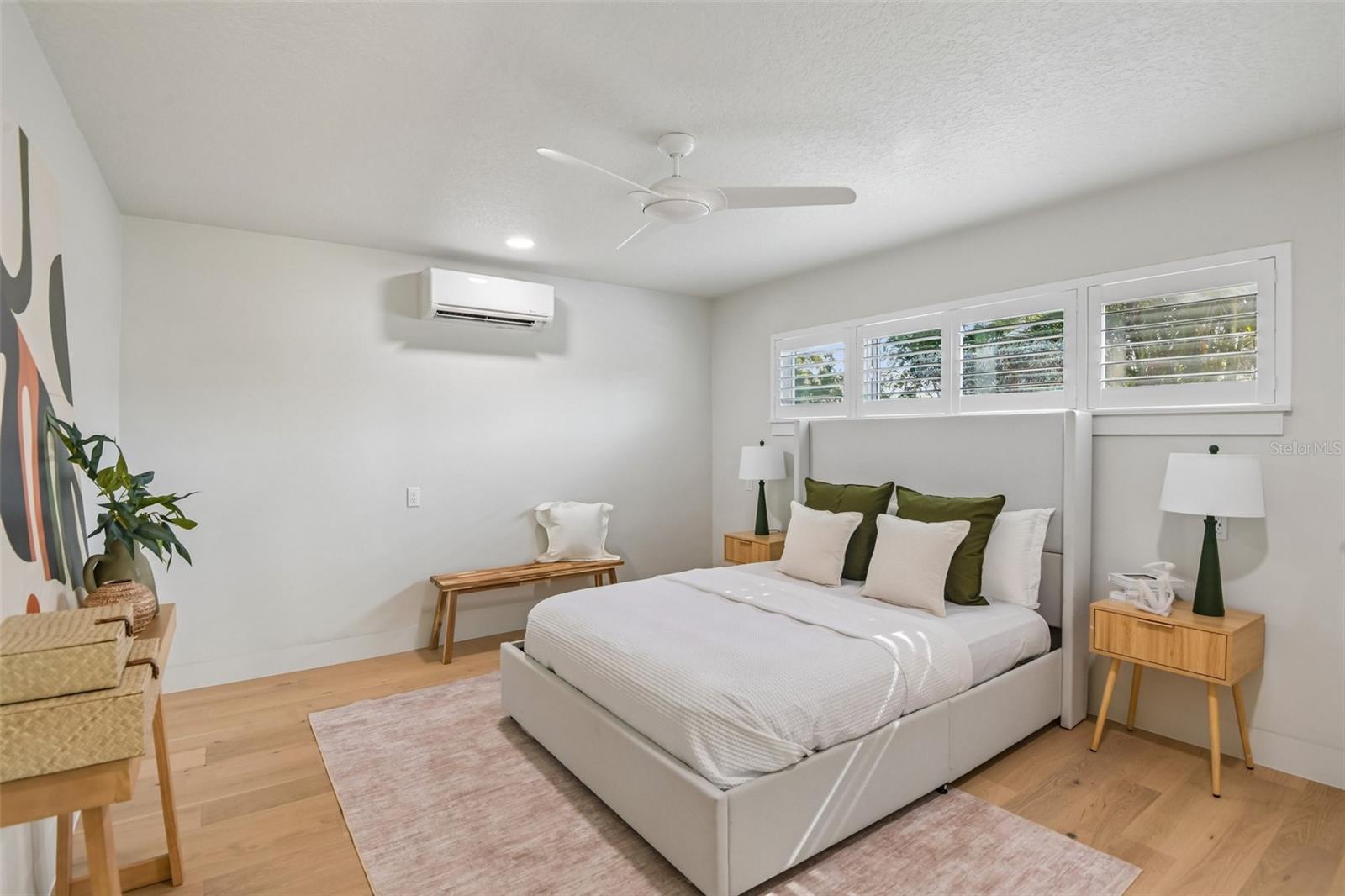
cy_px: 448
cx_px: 672
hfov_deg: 96.7
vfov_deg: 73.7
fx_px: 598
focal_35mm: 16
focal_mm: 16
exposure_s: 1/20
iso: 400
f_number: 8
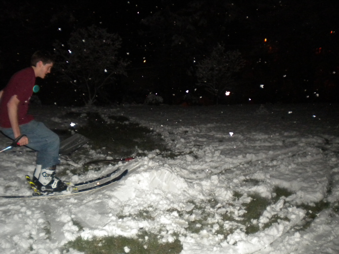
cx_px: 170
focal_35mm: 35
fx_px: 343
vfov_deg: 40.7
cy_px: 127
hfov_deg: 52.6
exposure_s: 1/30
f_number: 3.1
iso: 400
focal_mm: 6.3
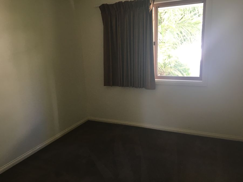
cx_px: 122
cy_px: 91
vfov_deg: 48.2
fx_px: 203
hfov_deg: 61.7
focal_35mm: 29
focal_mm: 4.15
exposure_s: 1/33
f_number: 2.2
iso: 50
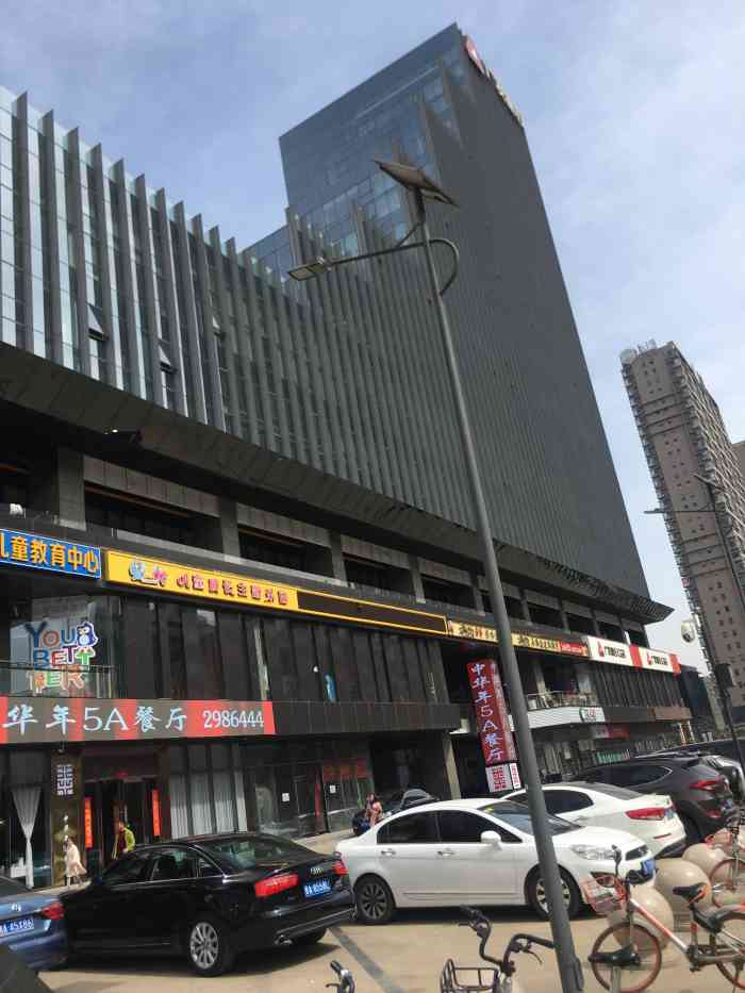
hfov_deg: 48.2
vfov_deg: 61.7
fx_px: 832
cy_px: 496
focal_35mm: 29
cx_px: 372
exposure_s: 1/1282
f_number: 2.2
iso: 25
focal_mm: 4.15
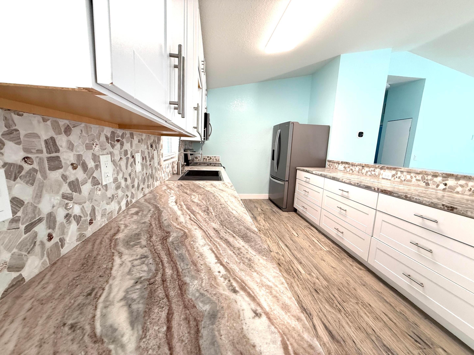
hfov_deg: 102.1
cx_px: 237
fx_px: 192
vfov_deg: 85.7
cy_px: 178
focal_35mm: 14
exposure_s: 1/120
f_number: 2.2
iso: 160
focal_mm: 2.22
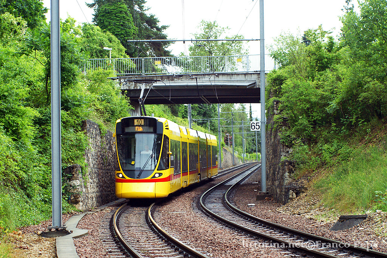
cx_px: 194
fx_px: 806
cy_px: 129
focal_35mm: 75
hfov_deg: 27.0
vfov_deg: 18.2
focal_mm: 50
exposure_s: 1/320
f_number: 5
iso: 400
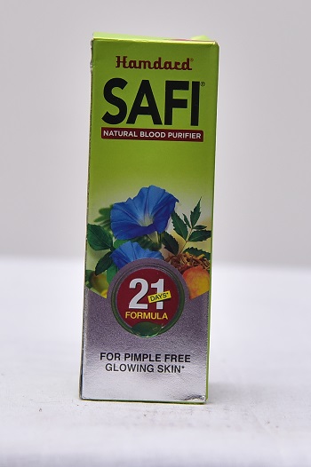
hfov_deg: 16.1
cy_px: 234
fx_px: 1103
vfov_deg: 23.9
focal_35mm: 85
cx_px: 156
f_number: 4
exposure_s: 1/160
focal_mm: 85
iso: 1250
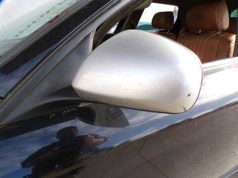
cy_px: 89
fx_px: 165
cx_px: 119
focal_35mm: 24
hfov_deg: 71.6
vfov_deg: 56.8
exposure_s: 1/85
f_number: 5.8
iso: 100
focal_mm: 4.3
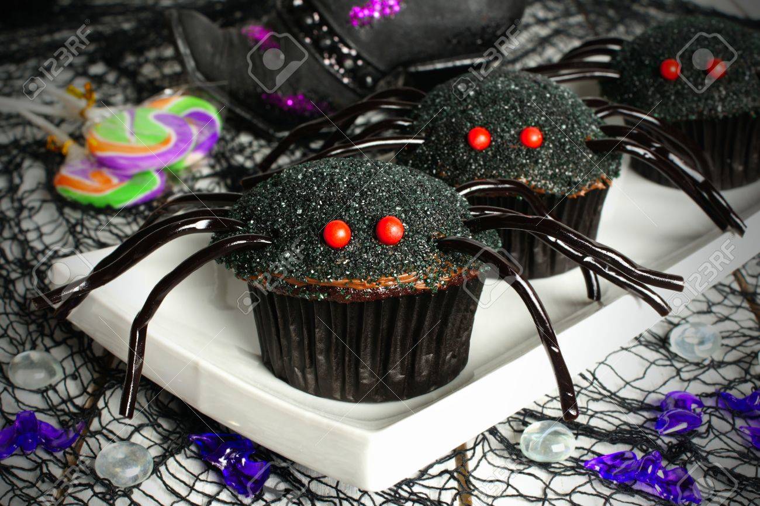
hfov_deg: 37.9
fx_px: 1108
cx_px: 380
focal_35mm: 52
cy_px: 253
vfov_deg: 25.7
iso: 100
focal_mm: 35
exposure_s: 1
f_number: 11
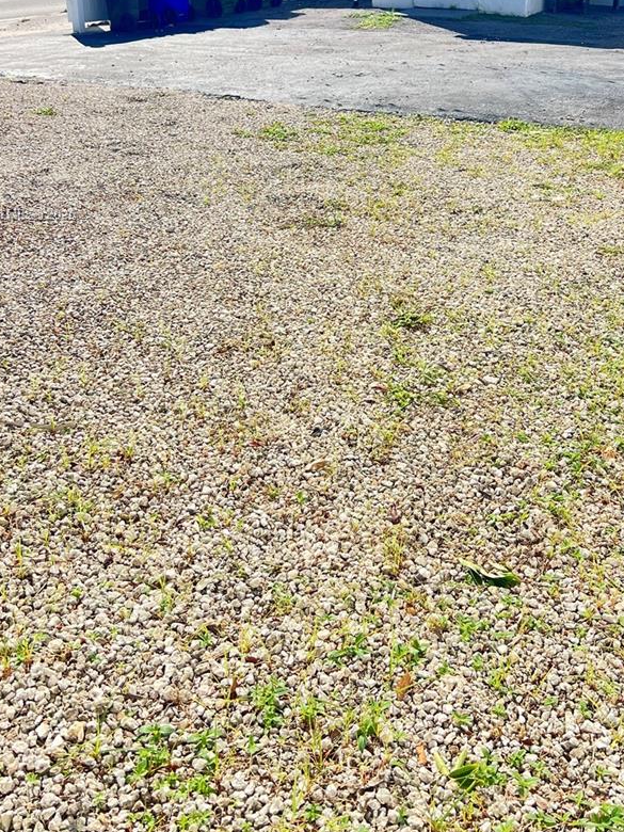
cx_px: 361
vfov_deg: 45.3
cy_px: 215
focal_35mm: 40
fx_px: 961
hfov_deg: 35.9
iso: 50
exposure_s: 1/1621
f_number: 1.5
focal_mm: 5.7
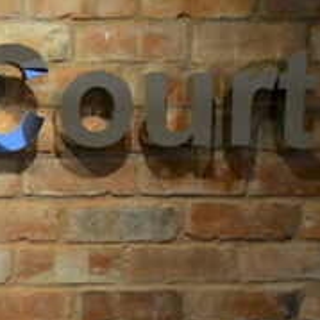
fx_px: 523
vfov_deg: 31.2
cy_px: 328
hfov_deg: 24.6
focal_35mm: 50
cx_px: -184
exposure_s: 1/60
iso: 1600
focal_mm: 10
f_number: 4
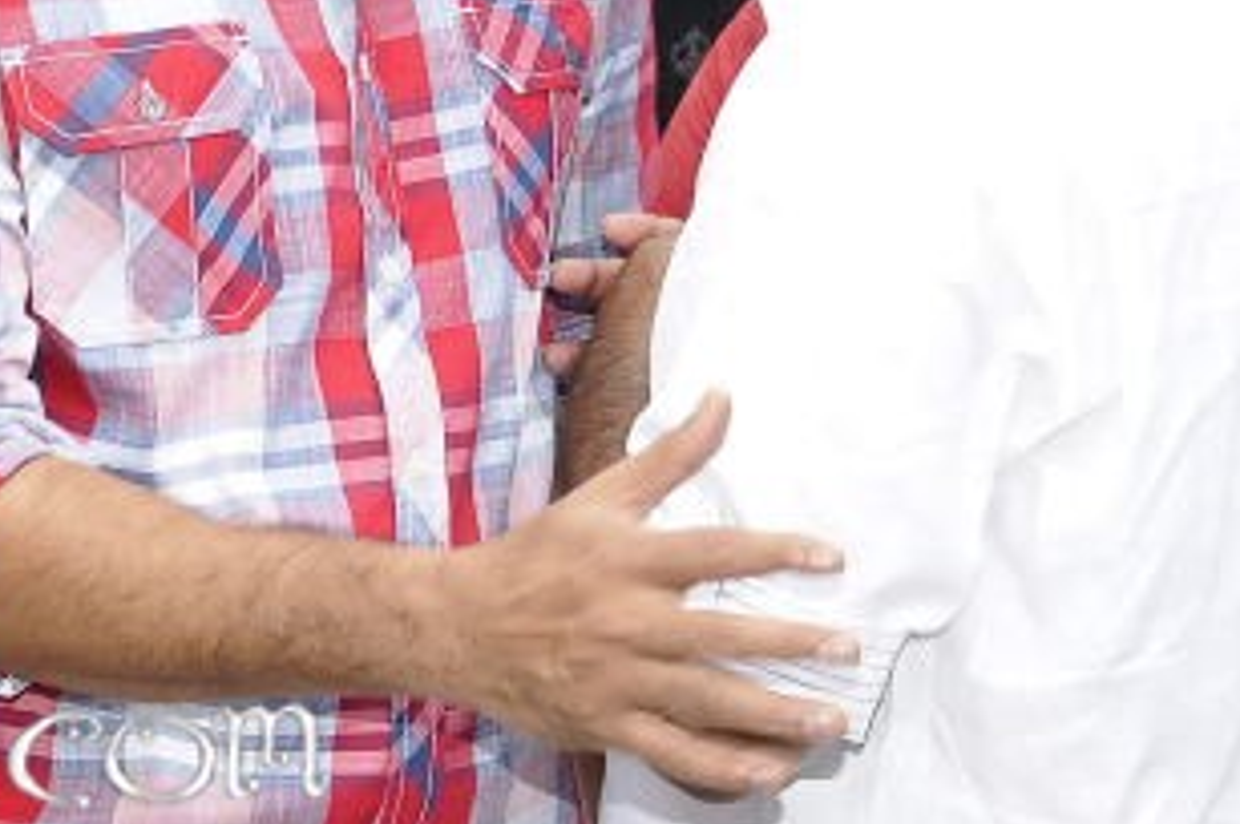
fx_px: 5849
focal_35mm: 170
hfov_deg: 11.9
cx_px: -234
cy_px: 105
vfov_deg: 8.0
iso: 250
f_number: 6.3
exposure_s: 1/125
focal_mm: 34
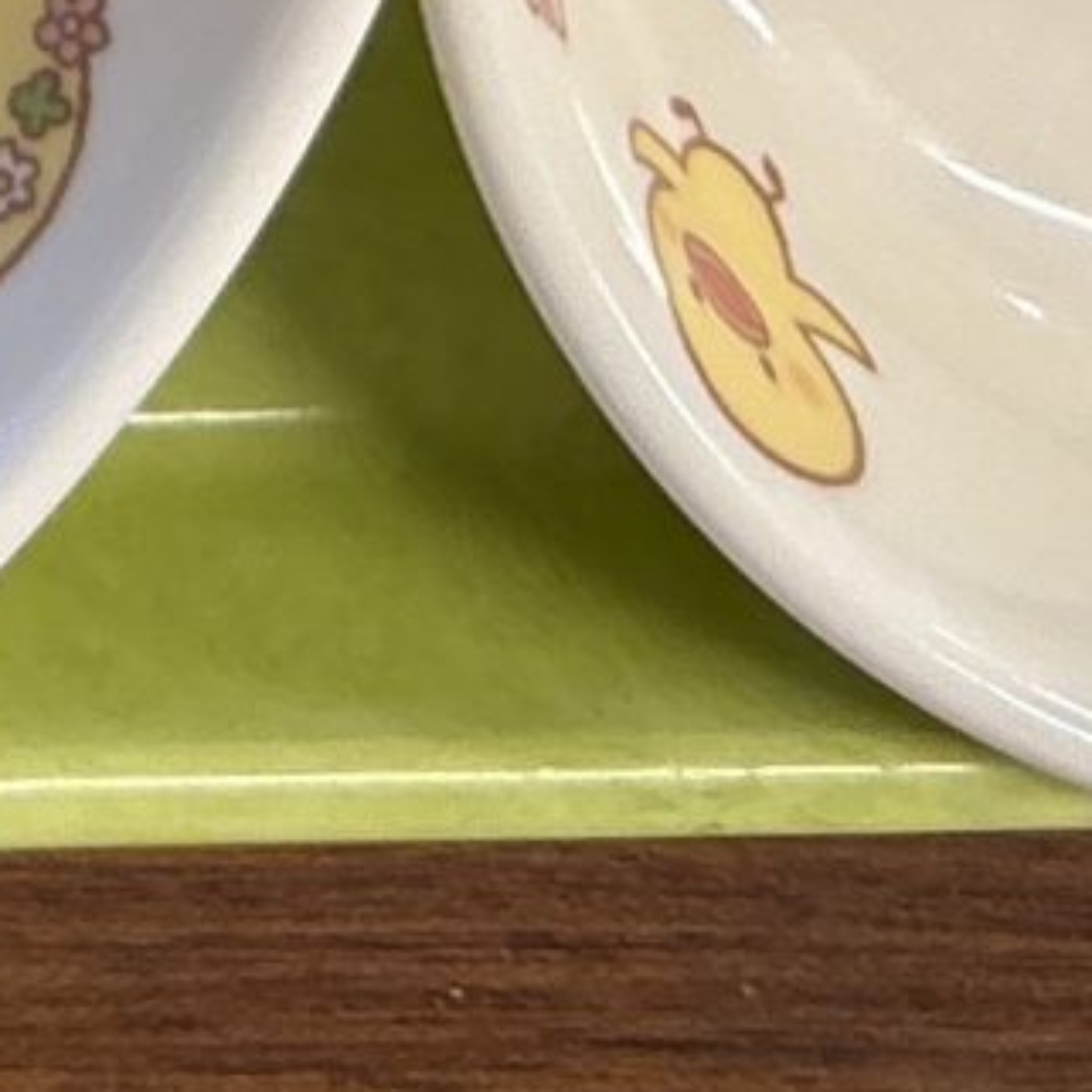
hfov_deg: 8.5
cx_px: -1786
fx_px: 6531
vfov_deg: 8.6
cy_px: -1664
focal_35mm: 183
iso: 125
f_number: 1.6
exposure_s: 1/121
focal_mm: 5.96
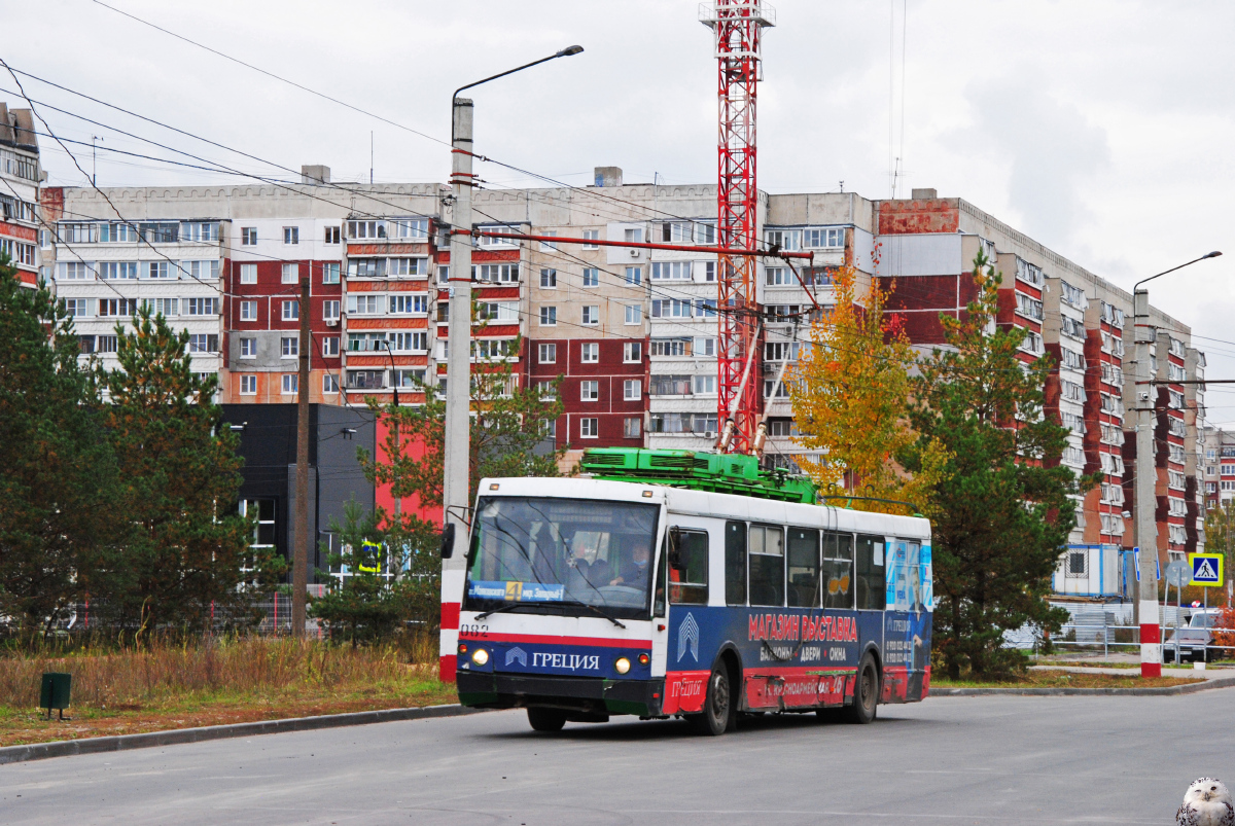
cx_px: 618
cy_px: 413
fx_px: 3606
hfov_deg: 19.4
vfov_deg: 13.1
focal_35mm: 105
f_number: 18
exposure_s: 1/50
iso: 400
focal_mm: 70
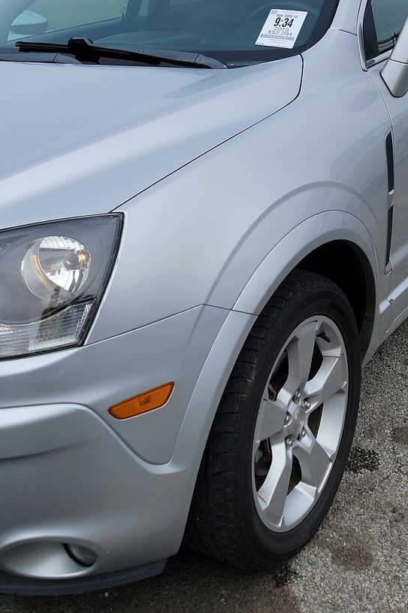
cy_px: 190
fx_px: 833
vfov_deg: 39.7
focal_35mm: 49
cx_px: 198
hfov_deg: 27.5
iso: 50
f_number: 1.8
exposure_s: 1/1066
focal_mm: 6.7
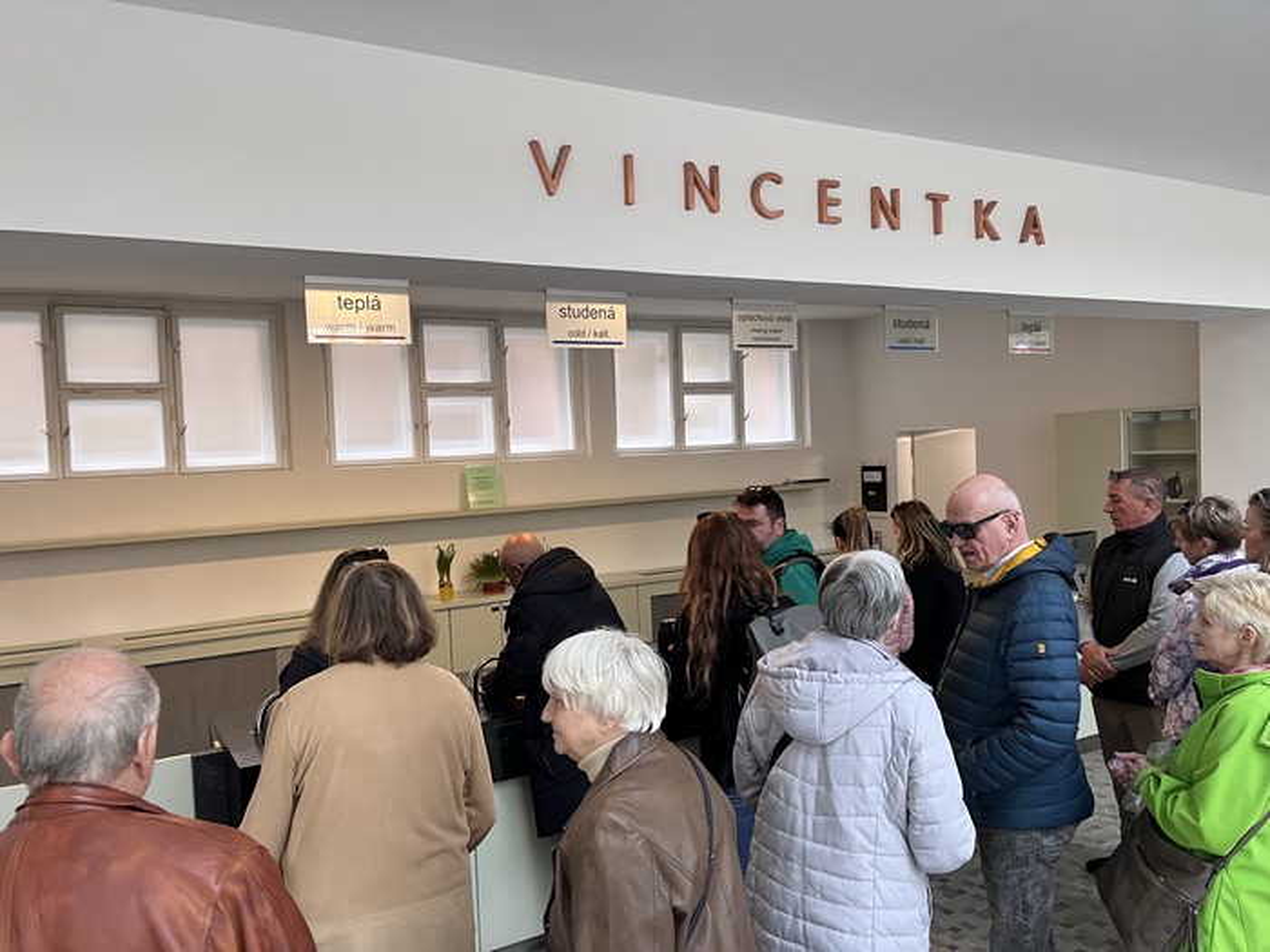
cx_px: 635
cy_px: 476
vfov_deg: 53.1
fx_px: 954
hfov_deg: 67.3
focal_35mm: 26
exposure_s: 1/78
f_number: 1.6
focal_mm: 5.1
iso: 125
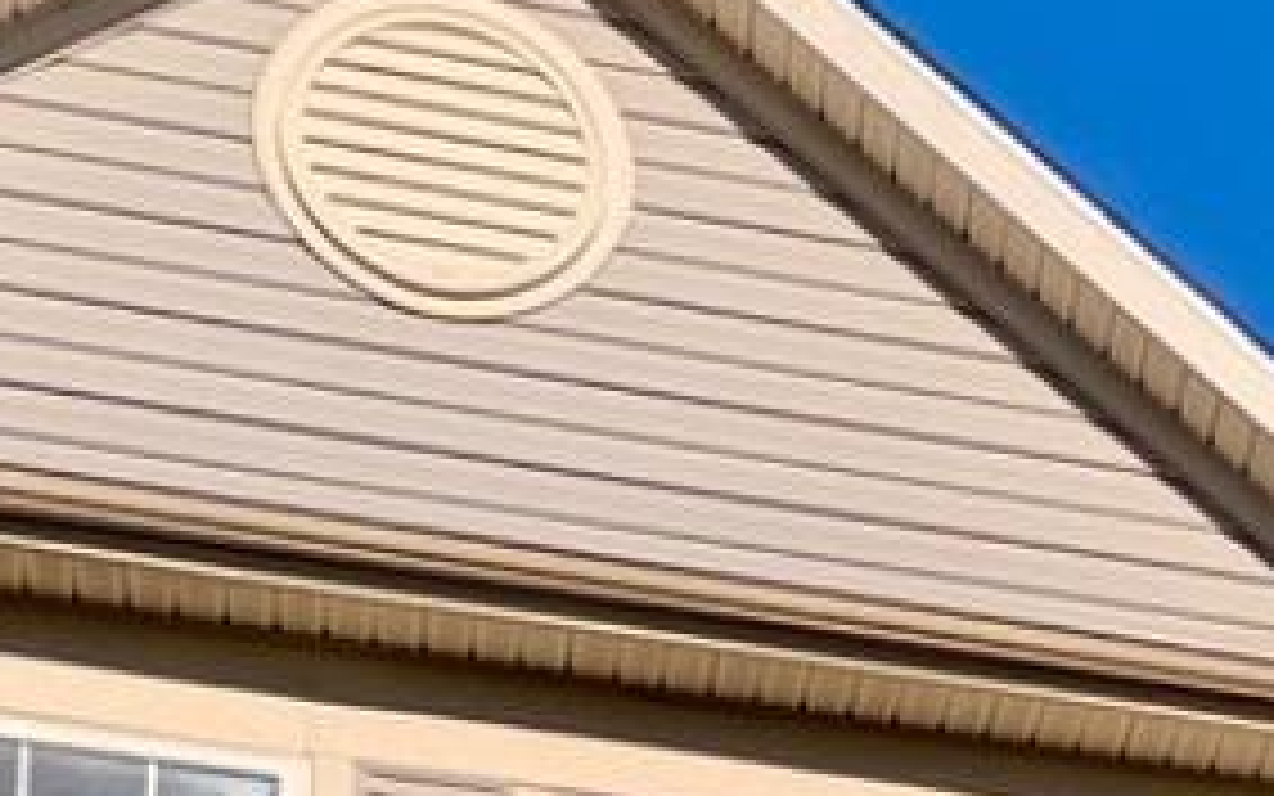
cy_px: 2640
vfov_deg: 6.4
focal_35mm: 184
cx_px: 3455
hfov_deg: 9.6
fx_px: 6390
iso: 80
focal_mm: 6.76
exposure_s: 1/10309
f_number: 1.78
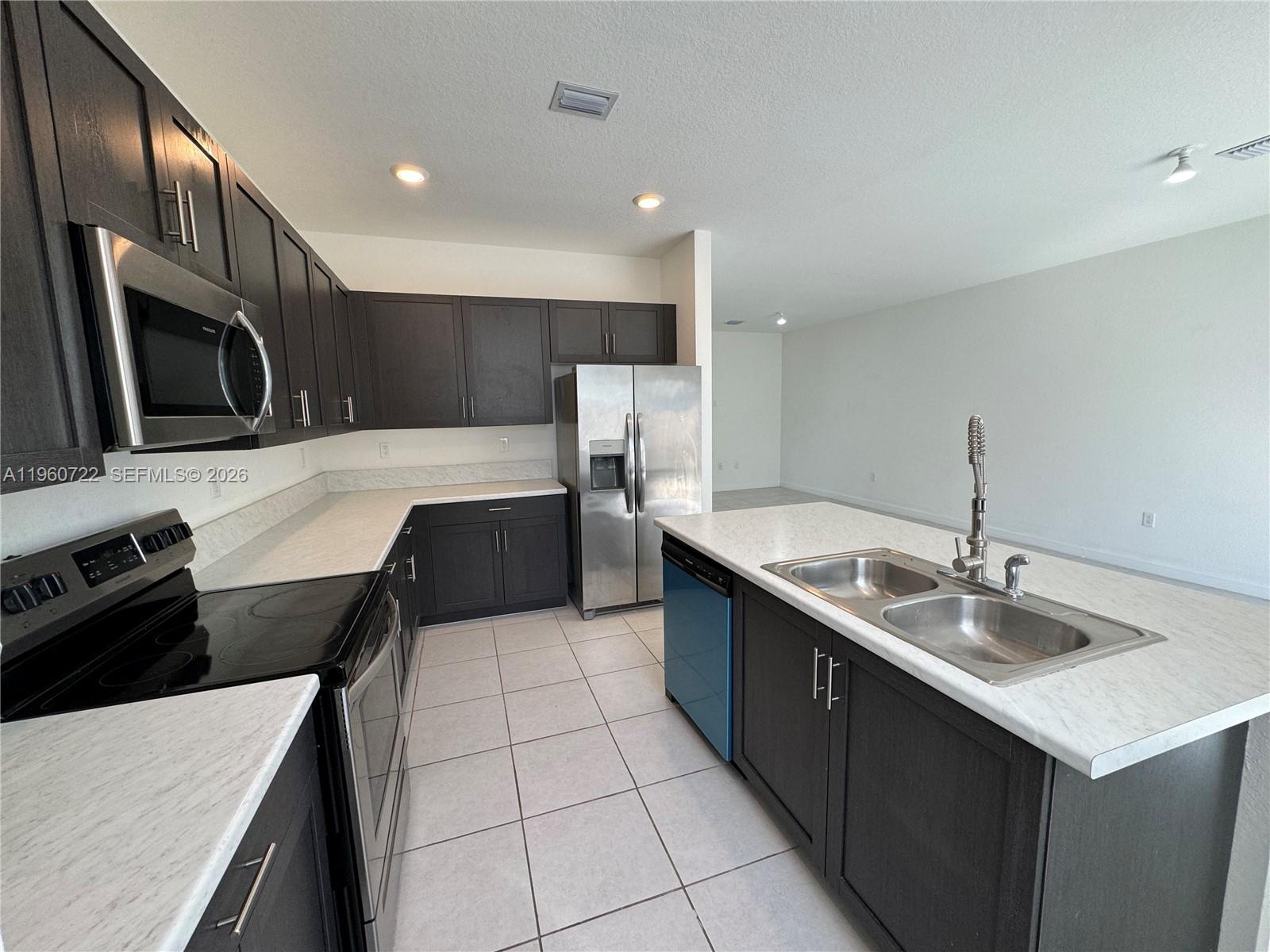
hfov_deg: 102.1
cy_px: 476
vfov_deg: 85.7
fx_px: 514
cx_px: 635
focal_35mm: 14
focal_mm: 2.22
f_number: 2.2
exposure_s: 1/120
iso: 80
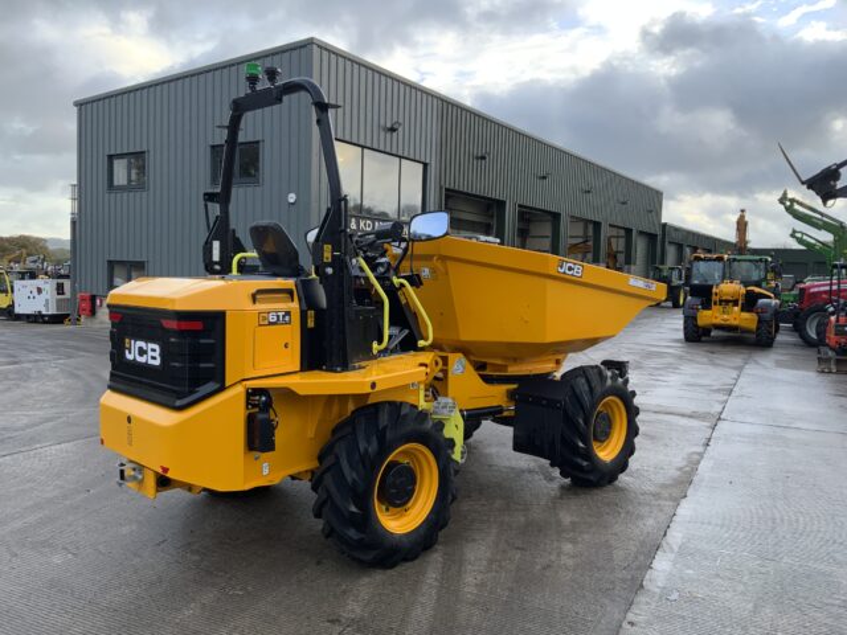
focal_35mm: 29
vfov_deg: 48.2
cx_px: 424
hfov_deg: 61.7
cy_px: 318
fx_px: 710
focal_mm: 3
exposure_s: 1/122
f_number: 1.8
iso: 25
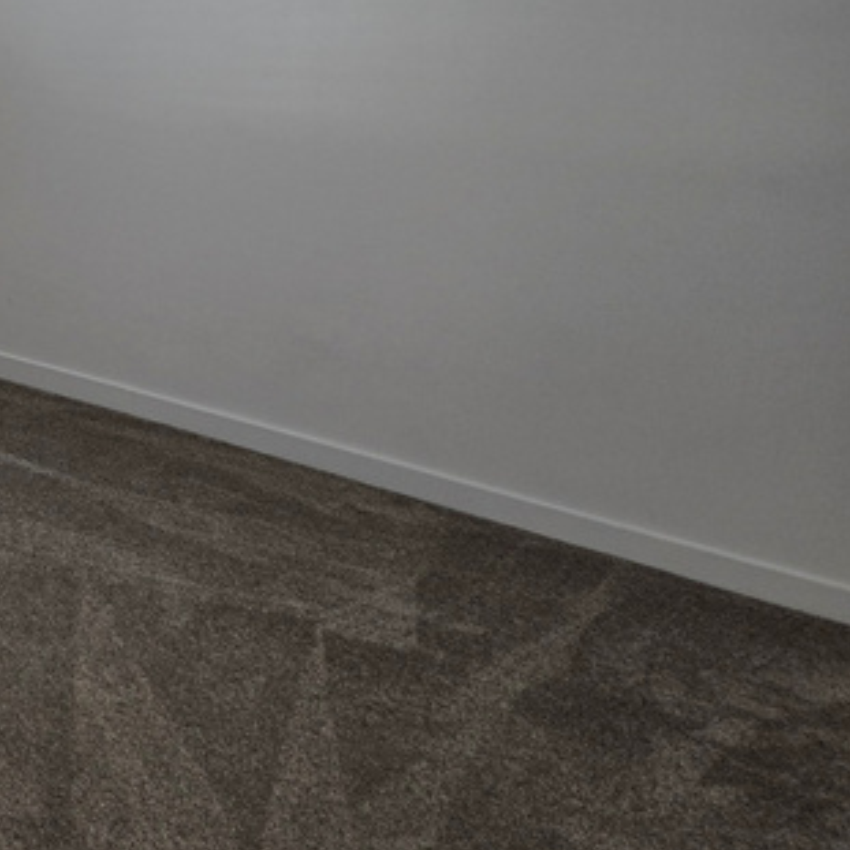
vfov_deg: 25.4
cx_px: -536
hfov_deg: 20.6
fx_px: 1861
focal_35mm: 67
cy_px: 210
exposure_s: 1/120
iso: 64
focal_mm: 5.4
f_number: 1.8
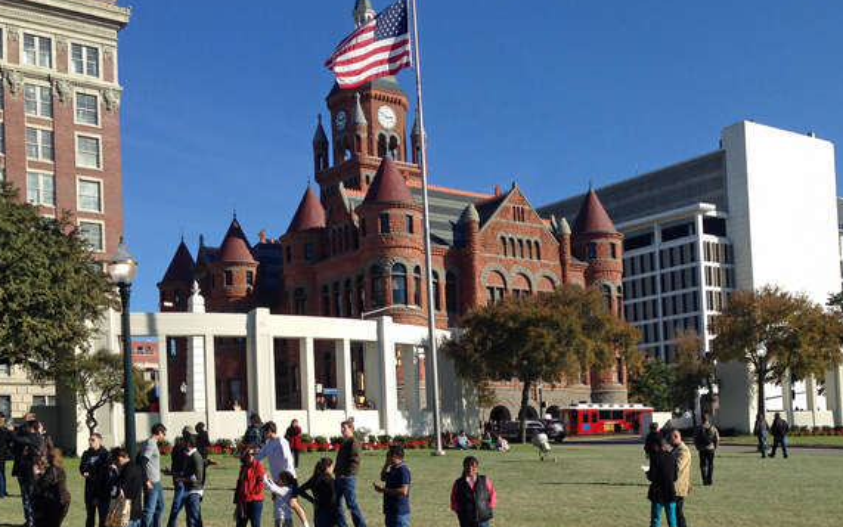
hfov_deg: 41.0
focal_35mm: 49
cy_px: 403
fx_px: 1126
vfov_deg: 26.0
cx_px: 472
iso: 50
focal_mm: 4.12
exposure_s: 1/1550
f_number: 2.4
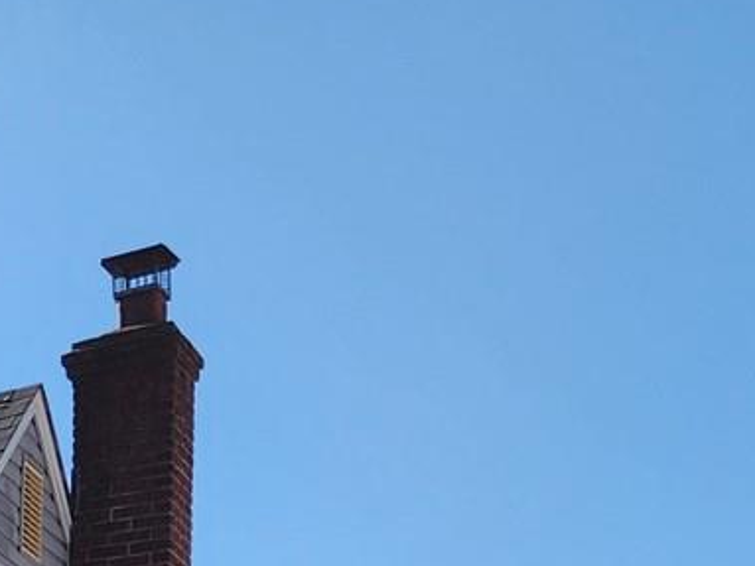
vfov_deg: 10.4
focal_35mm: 123
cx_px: -816
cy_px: 1361
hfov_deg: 13.4
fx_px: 2682
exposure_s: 1/1718
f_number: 1.8
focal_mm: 5.4
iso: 20
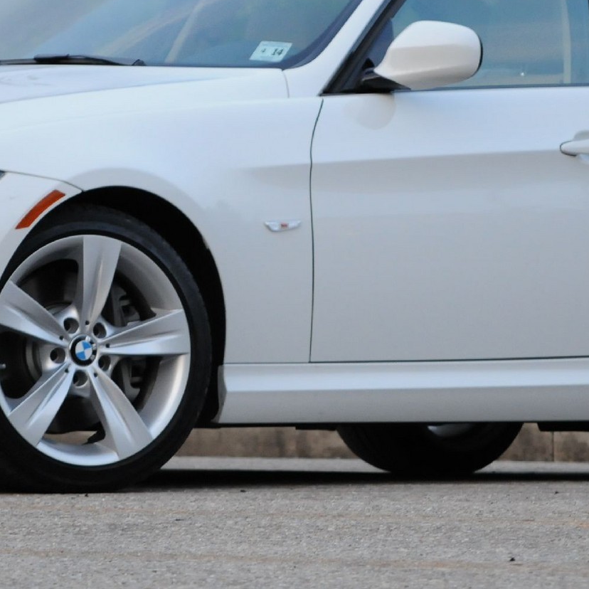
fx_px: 6661
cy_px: 160
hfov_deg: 5.1
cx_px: 262
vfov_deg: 5.1
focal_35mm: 346
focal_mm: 90
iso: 1000
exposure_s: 1/160
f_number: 4.5
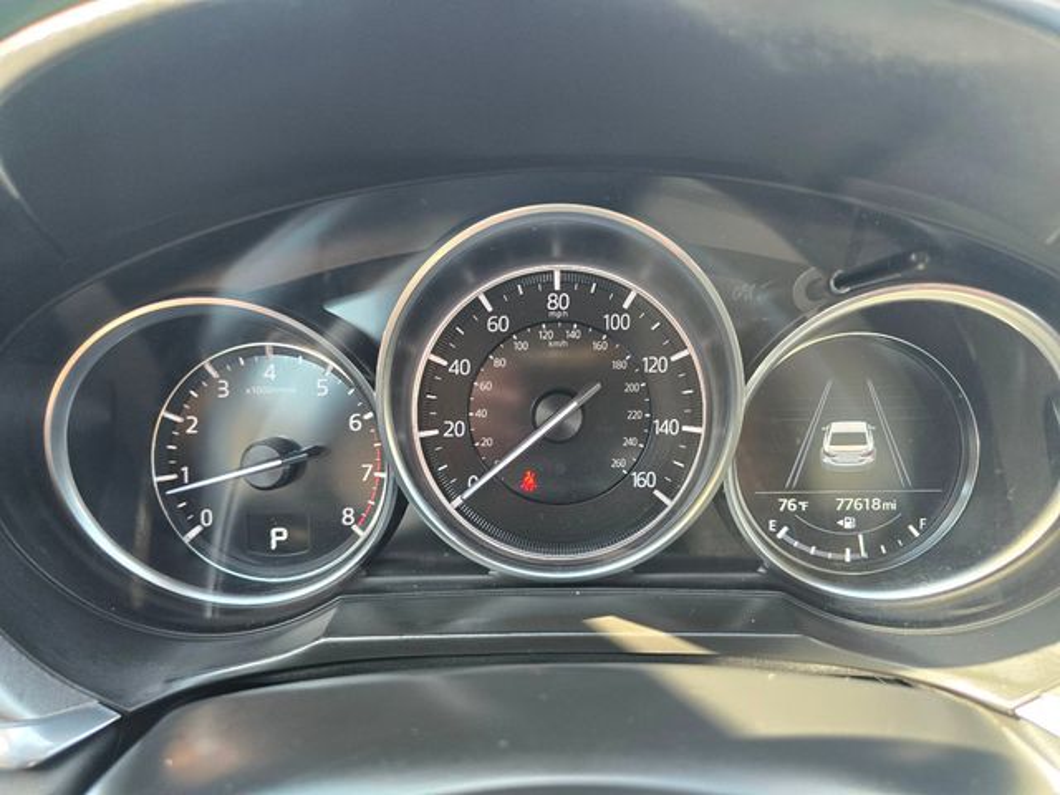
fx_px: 704
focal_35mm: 23
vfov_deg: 58.9
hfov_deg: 73.9
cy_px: 398
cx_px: 530
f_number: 1.7
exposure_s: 1/180
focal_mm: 6.3
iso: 200
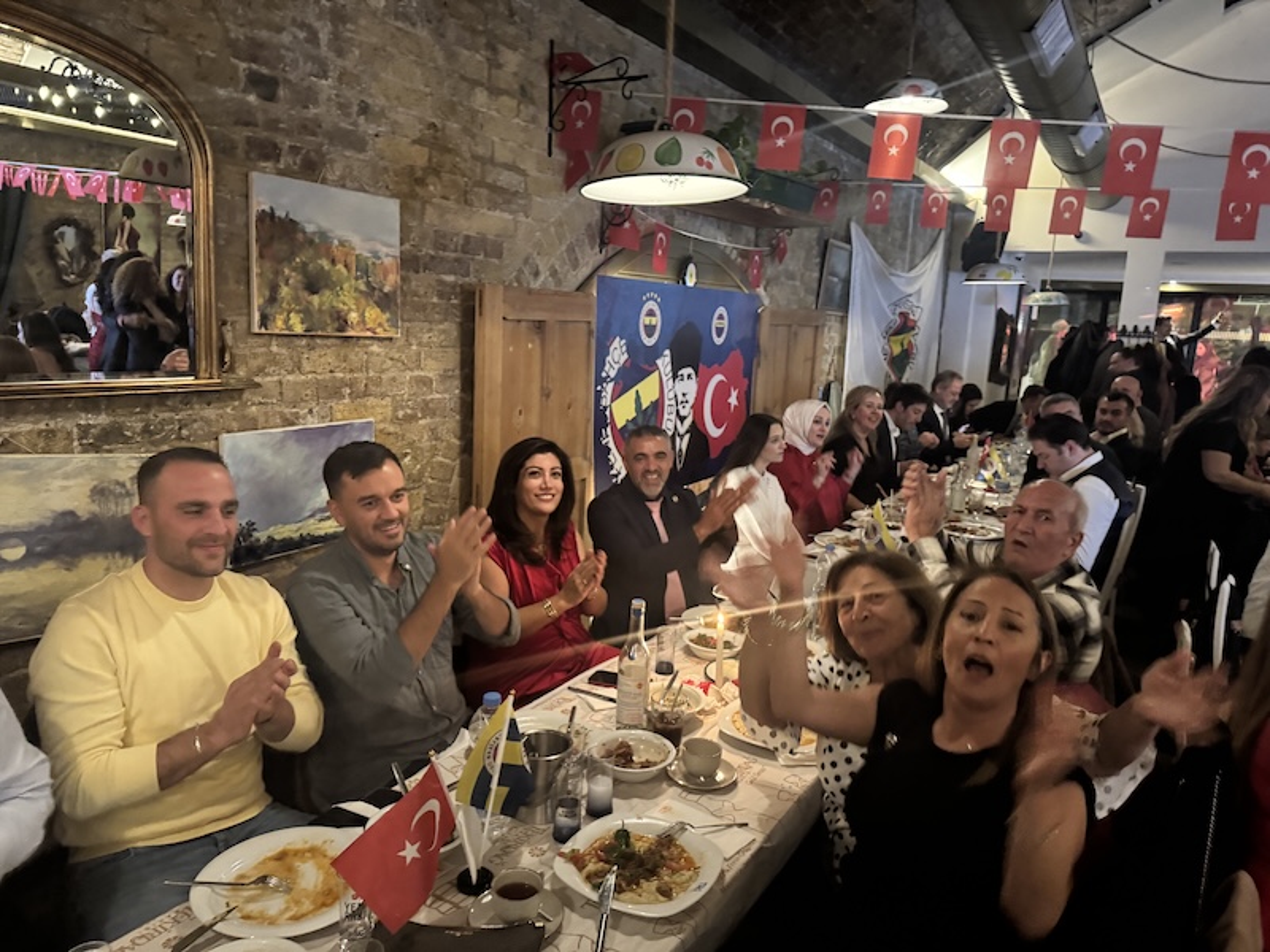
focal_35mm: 24
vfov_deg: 56.8
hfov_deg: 71.6
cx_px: 635
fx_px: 881
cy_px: 476
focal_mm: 6.76
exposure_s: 1/25
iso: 1250
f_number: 1.78
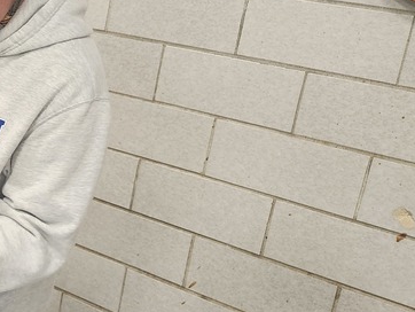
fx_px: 780
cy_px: 167
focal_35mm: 65
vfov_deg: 22.6
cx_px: -115
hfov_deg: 25.8
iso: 1000
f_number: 1.8
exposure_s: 1/120
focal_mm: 5.54
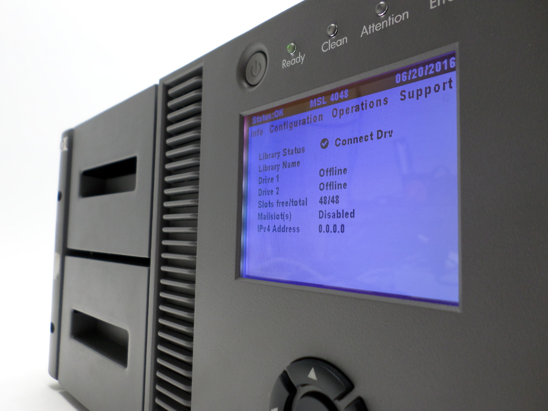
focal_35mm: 25
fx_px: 396
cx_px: 274
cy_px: 206
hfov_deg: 69.4
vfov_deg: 54.9
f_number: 2.5
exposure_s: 1/90
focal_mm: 4.5
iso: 80
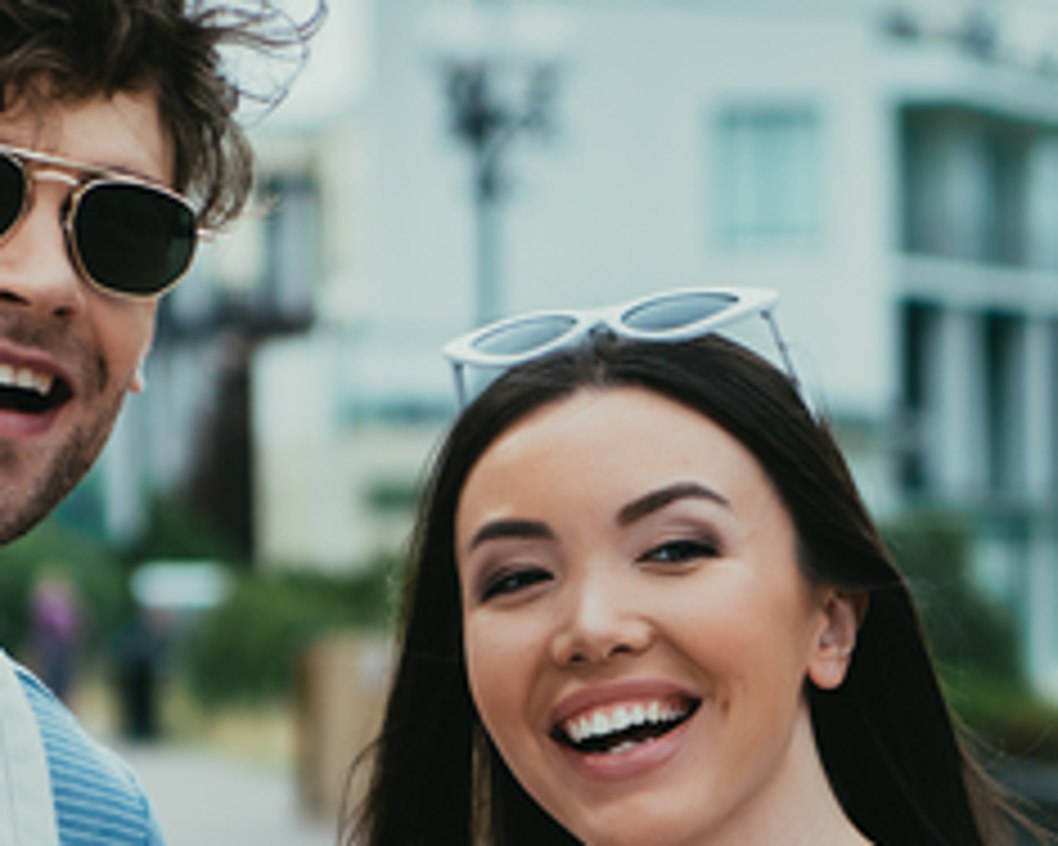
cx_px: 673
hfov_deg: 6.9
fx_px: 8736
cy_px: 578
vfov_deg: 5.5
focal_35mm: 279
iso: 100
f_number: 3.5
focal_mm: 70
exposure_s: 1/800
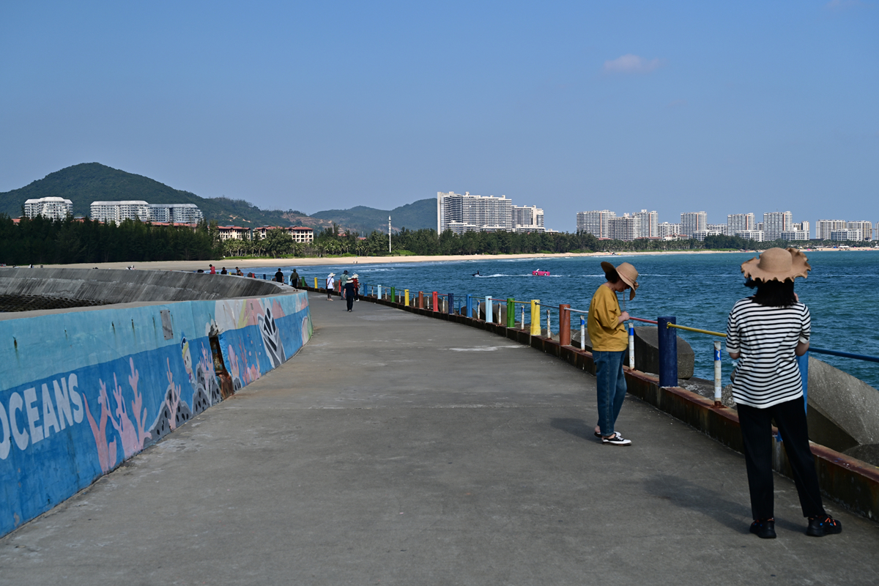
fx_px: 1050
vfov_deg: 31.2
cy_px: 293
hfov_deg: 45.4
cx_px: 440
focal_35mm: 43
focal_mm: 43
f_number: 8
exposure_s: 1/320
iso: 100
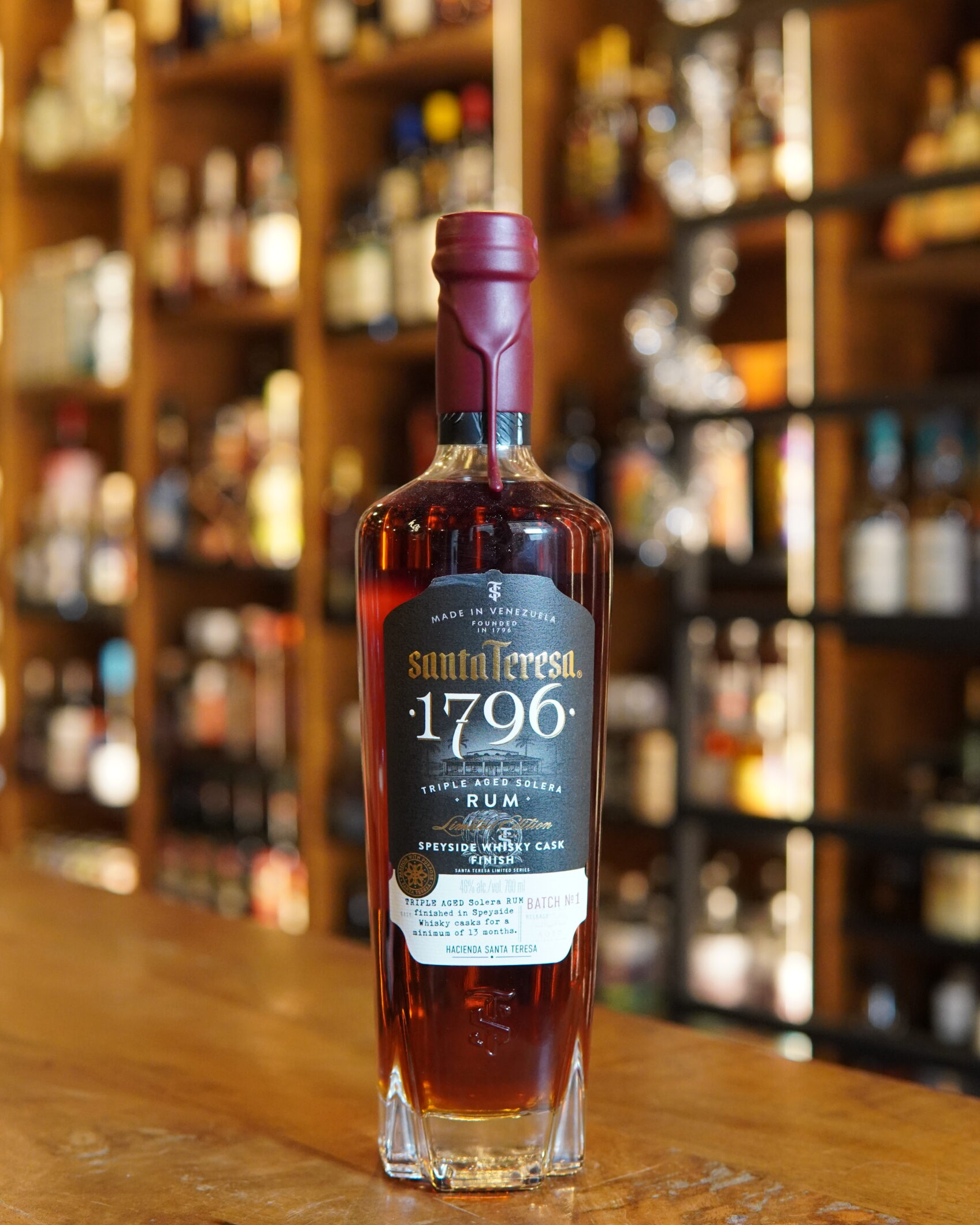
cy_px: 601
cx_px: 493
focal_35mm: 51
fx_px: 1849
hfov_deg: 29.7
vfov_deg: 36.7
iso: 1600
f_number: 2.8
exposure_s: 1/160
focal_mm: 30
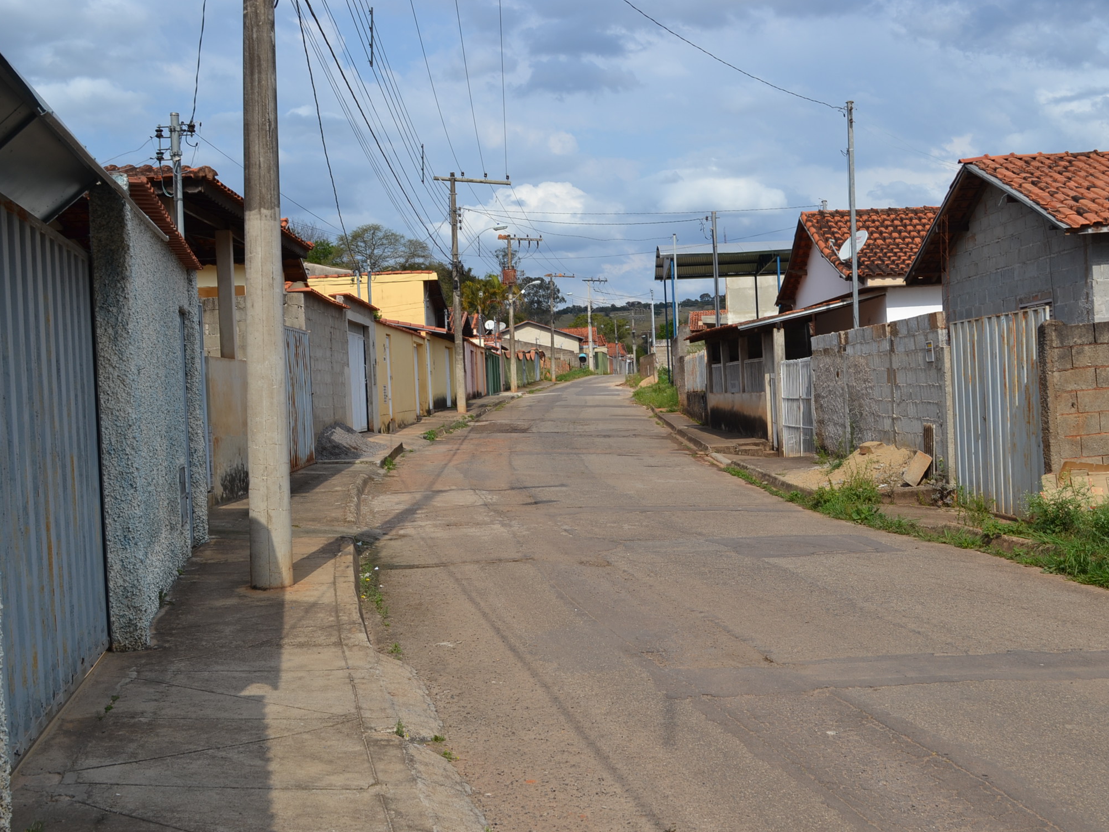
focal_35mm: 43
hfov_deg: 43.8
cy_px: 421
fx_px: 1378
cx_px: 588
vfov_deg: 33.6
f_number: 8
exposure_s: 1/250
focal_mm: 26
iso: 100
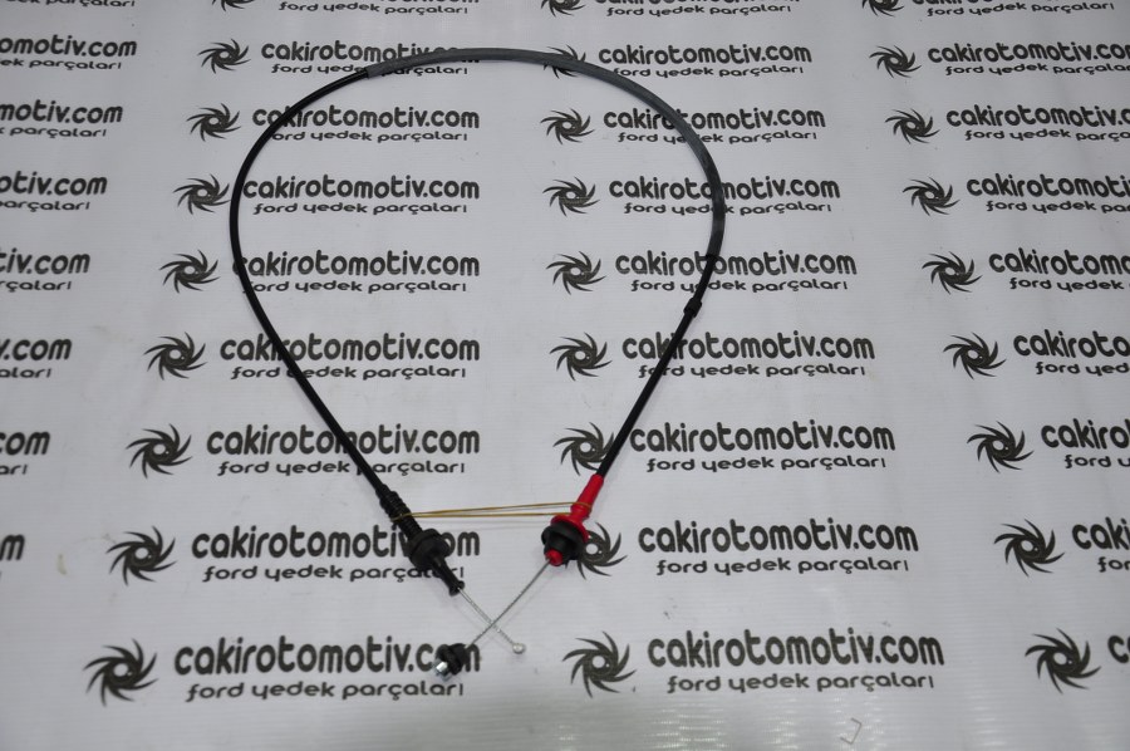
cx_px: 565
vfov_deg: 29.8
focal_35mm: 45
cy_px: 376
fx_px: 1411
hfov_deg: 43.6
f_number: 4.5
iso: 200
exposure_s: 1/100
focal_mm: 30
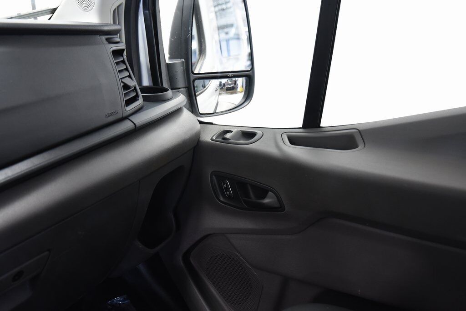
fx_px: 492
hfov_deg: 50.7
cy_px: 156
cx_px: 233
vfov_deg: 35.1
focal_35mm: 38
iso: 2000
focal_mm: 38
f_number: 4.5
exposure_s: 1/20
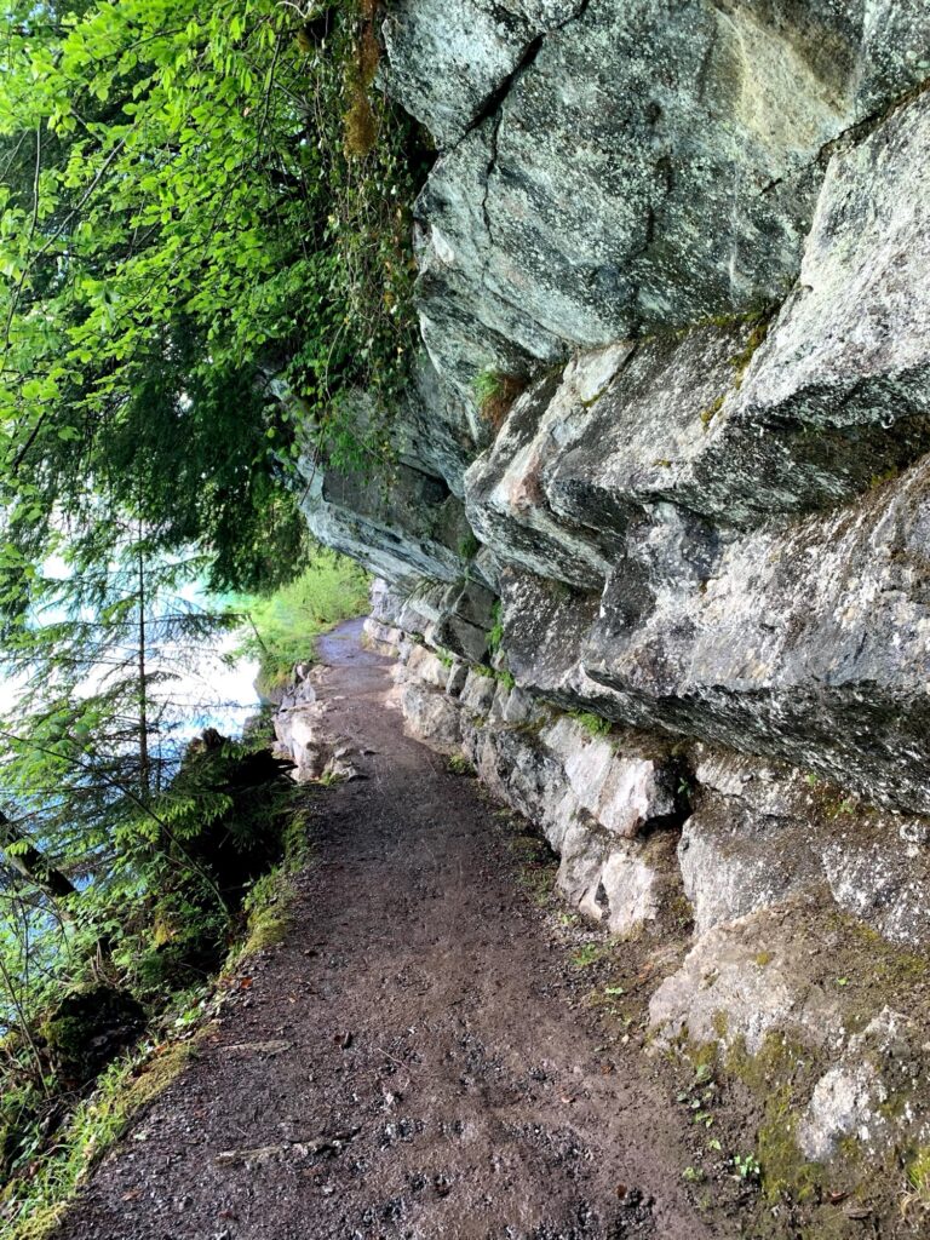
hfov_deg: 53.1
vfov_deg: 67.3
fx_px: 931
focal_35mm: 26
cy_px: 620
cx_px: 465
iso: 64
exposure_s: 1/121
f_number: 1.8
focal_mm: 4.25
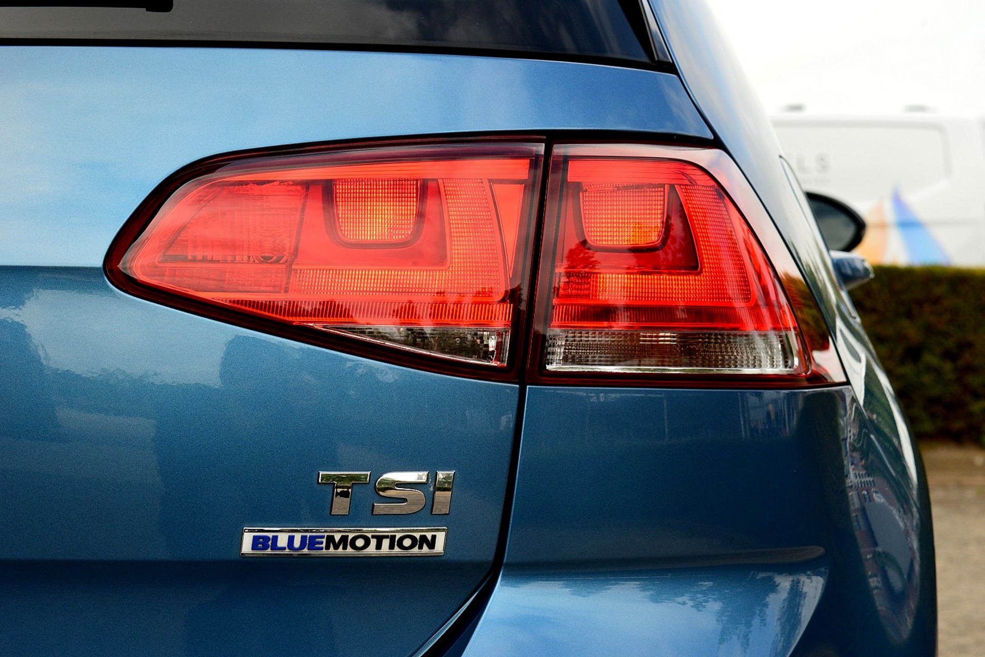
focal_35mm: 72
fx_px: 1970
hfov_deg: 28.1
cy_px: 328
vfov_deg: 18.9
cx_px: 492
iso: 400
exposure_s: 1/320
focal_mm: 48
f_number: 10
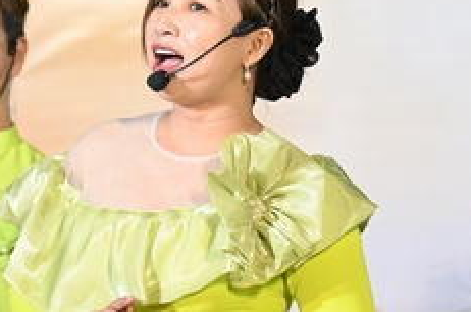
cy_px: 118
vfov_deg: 4.0
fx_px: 4413
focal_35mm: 338
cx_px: 186
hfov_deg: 6.1
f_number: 4
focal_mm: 120
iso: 5000
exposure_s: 1/250
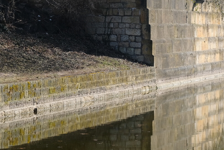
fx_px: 1357
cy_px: 4
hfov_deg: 9.4
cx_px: 149
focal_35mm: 218
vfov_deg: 6.3
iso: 320
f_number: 5.6
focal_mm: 70
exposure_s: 1/750
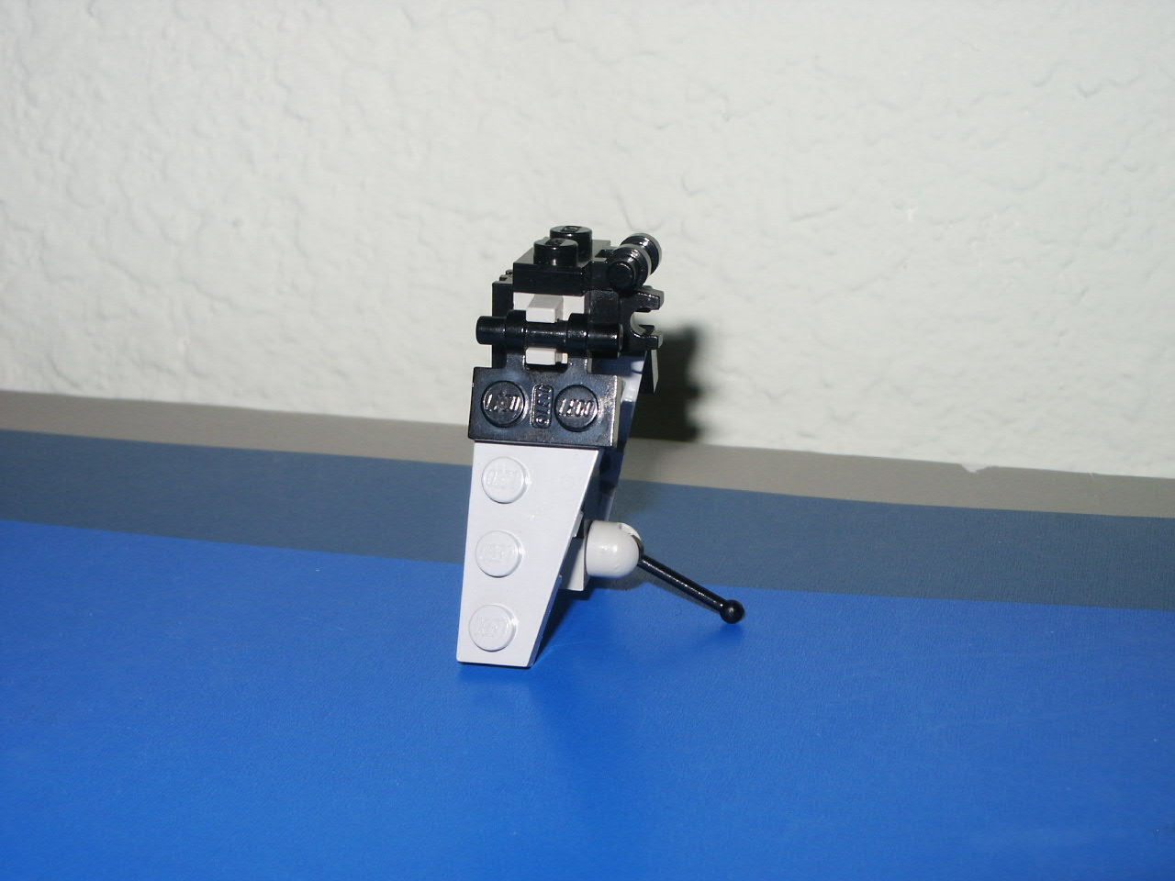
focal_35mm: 78
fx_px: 2648
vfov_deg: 18.9
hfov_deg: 25.0
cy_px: 440
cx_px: 588
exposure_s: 1/60
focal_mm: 15.5
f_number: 8
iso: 64
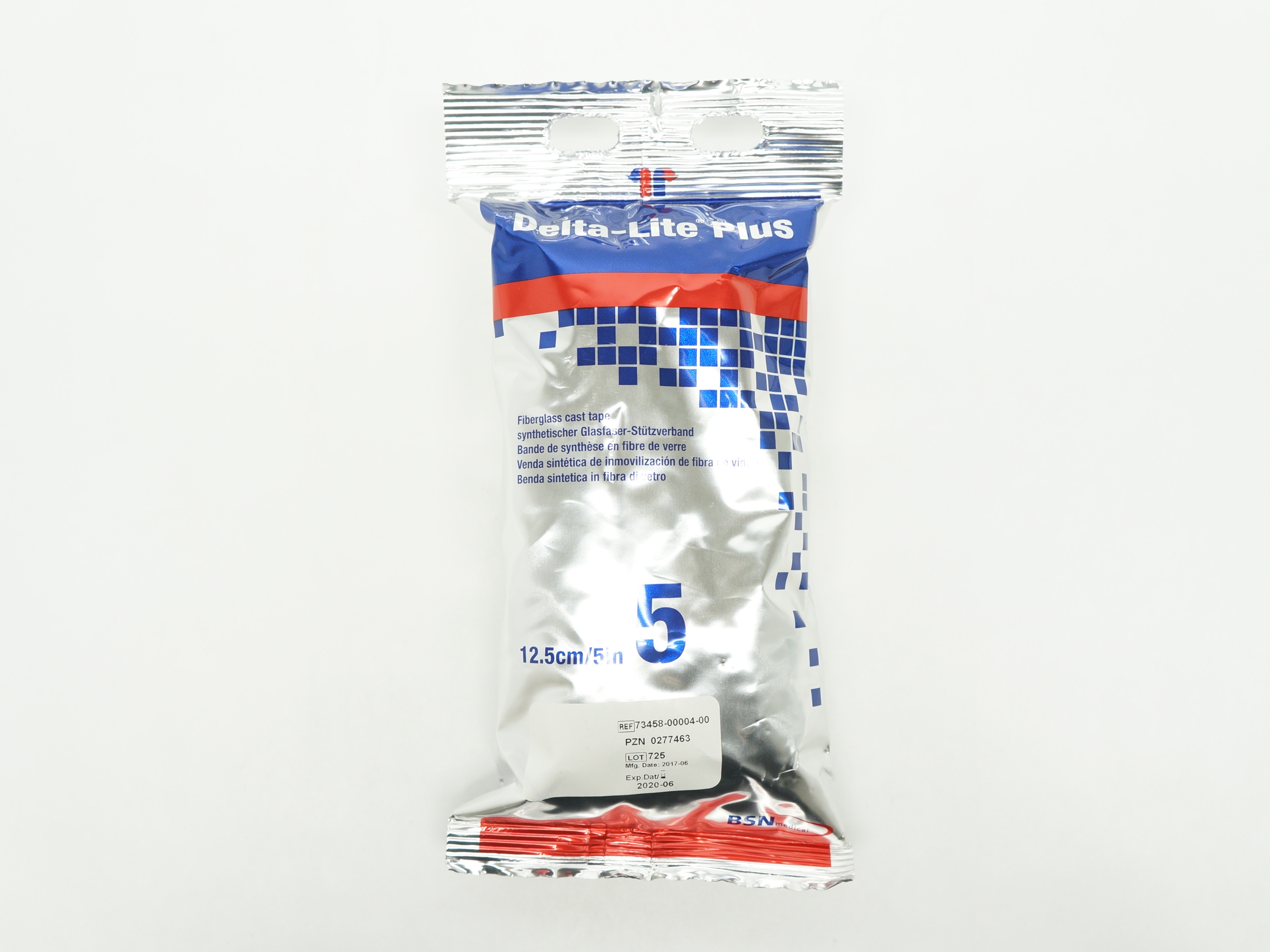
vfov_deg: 41.2
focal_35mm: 35
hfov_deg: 53.2
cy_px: 475
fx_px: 1267
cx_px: 643
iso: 400
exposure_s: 1/80
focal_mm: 21
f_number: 4.5
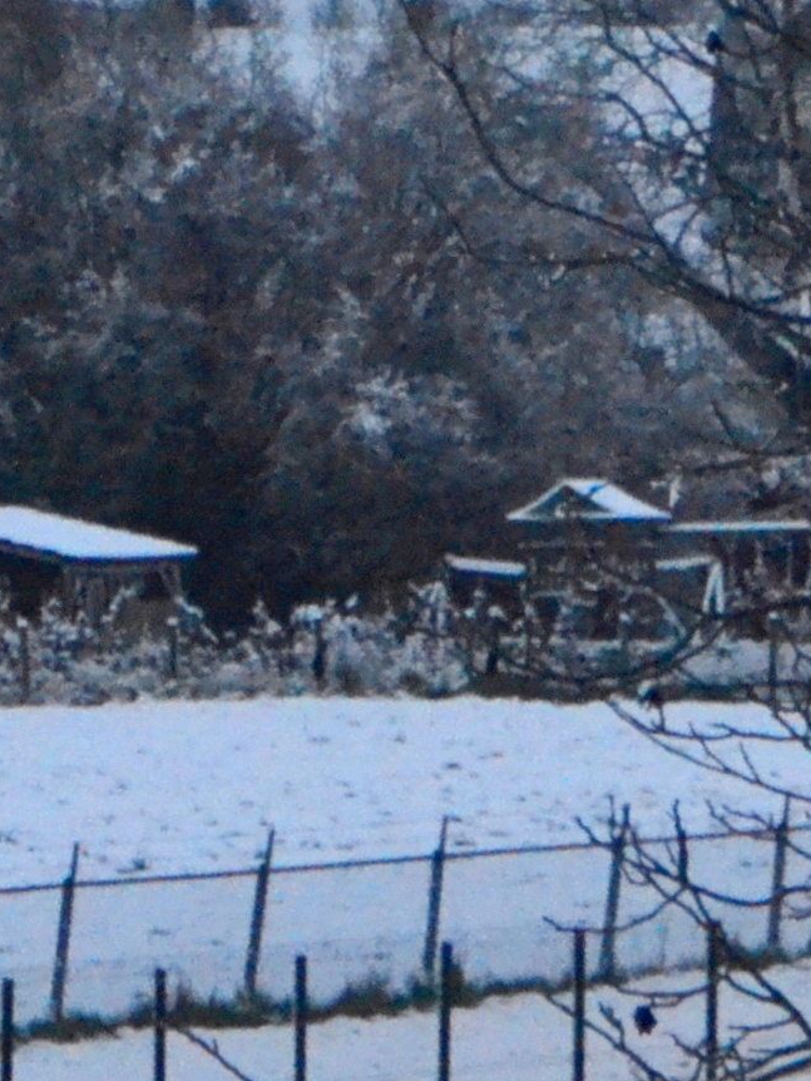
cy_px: -582
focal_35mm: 478
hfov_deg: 3.1
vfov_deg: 4.1
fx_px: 14924
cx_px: -727
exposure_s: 1/60
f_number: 4.8
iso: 2200
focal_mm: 62
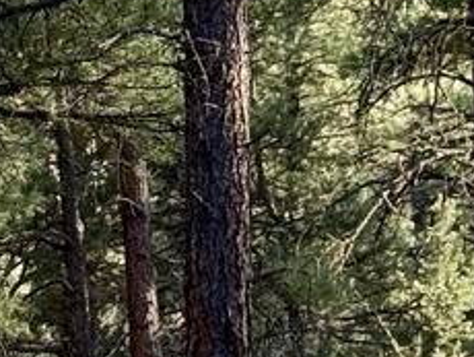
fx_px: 3660
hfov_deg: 7.4
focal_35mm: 267
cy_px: 19
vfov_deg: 5.6
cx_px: -76
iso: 80
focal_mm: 6.76
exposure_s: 1/663
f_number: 1.78
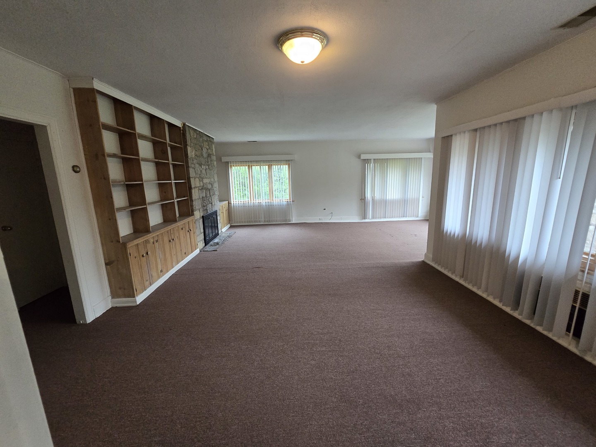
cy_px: 224
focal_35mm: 13
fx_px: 224
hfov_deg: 106.2
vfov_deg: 89.9
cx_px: 298
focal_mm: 2.2
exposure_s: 1/60
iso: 500
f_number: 2.2
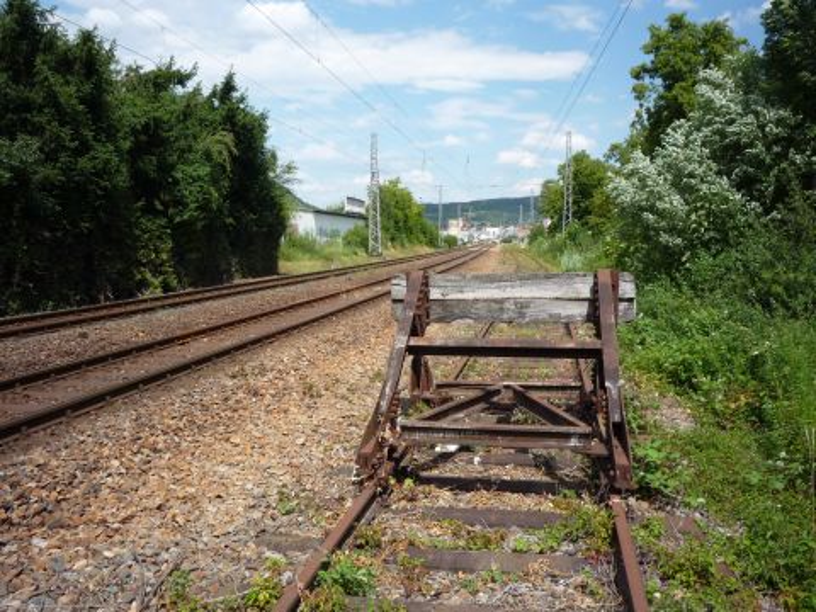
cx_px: 408
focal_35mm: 32
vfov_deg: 44.2
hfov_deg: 56.8
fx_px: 754
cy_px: 306
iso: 100
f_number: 5
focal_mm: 5.2
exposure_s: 1/400
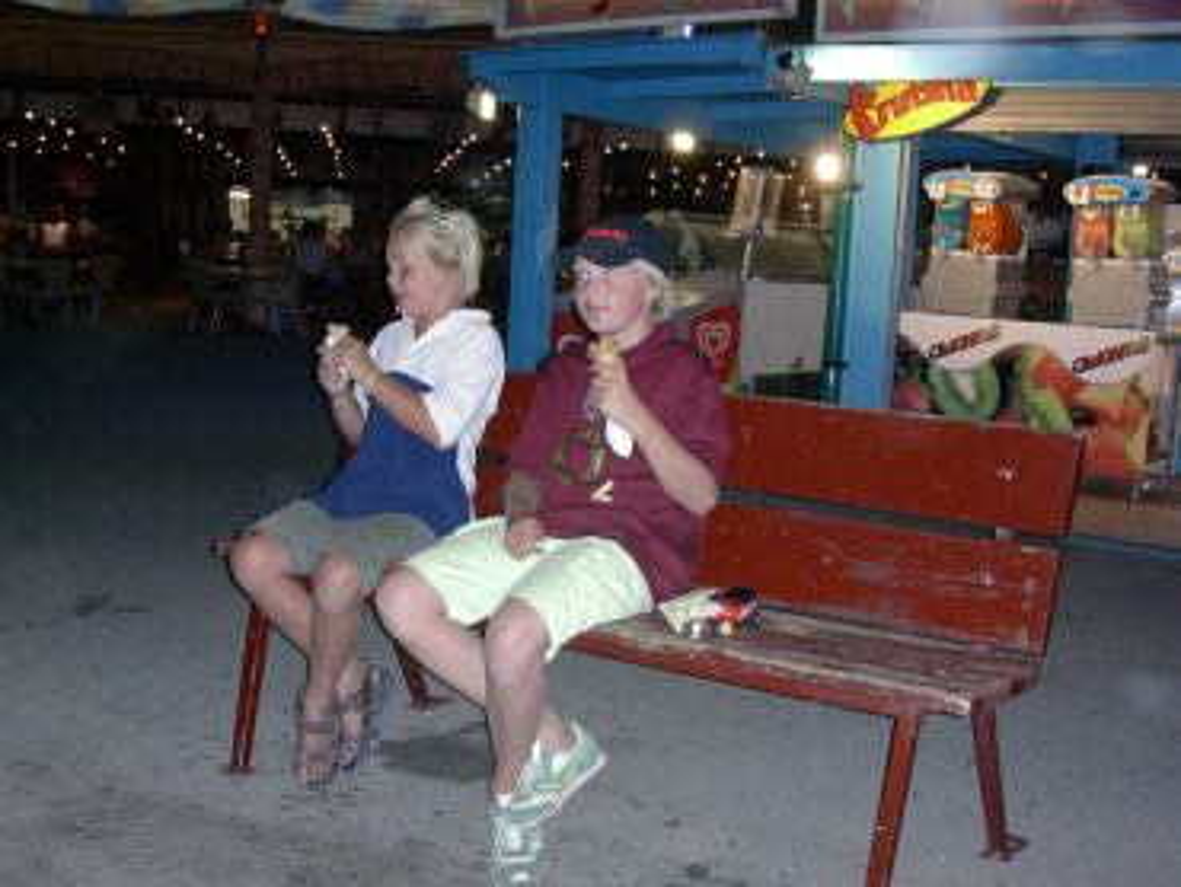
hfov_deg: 42.1
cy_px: 444
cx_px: 590
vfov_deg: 32.2
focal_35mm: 45
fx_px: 1536
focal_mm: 6.7
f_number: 2.9
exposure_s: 1/64
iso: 112
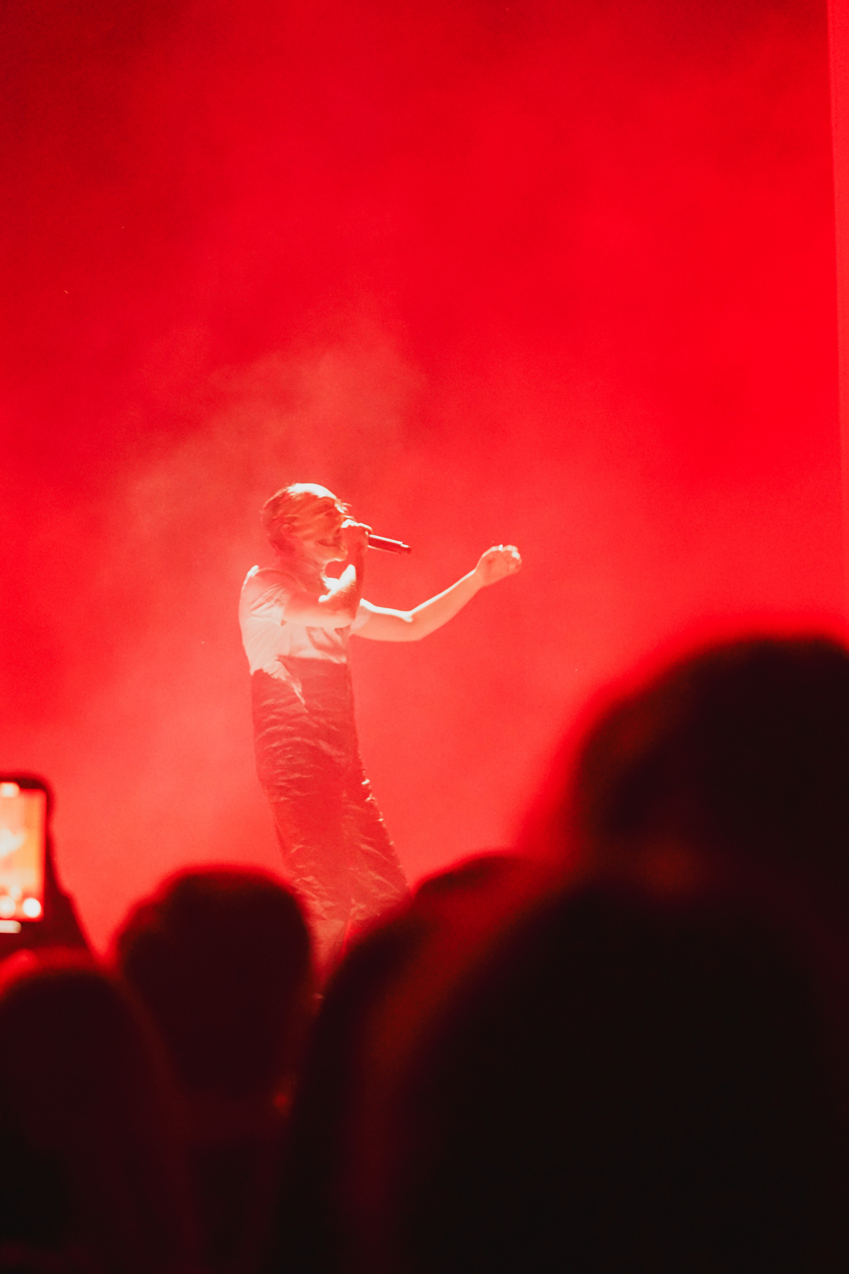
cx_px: 424
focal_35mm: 105
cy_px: 637
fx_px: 3714
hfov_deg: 13.0
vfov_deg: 19.5
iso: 6400
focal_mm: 105
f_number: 4
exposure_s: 1/250
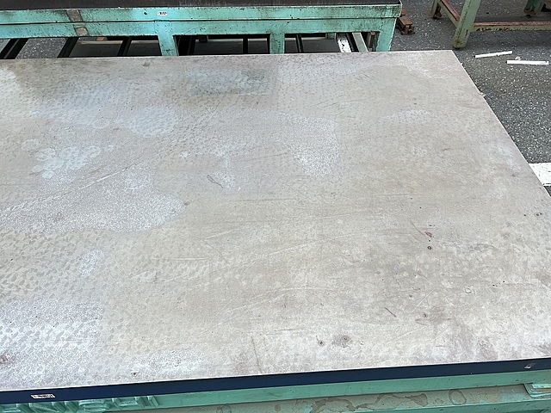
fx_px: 414
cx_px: 276
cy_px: 206
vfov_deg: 53.1
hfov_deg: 67.3
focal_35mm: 26
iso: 125
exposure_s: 1/121
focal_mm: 5.7
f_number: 1.5
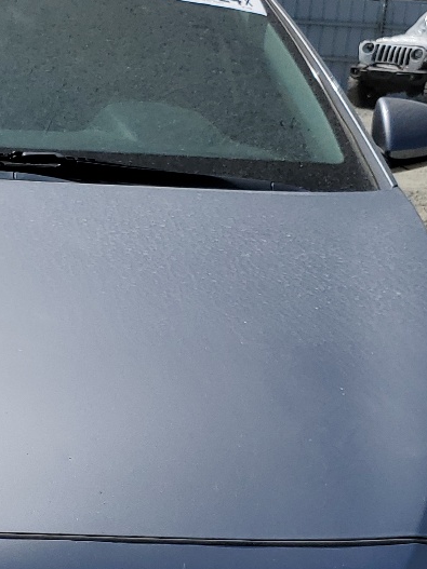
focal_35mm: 79
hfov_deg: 18.1
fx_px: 1300
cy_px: 421
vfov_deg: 24.5
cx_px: -24
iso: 52
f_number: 1.5
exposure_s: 1/10000
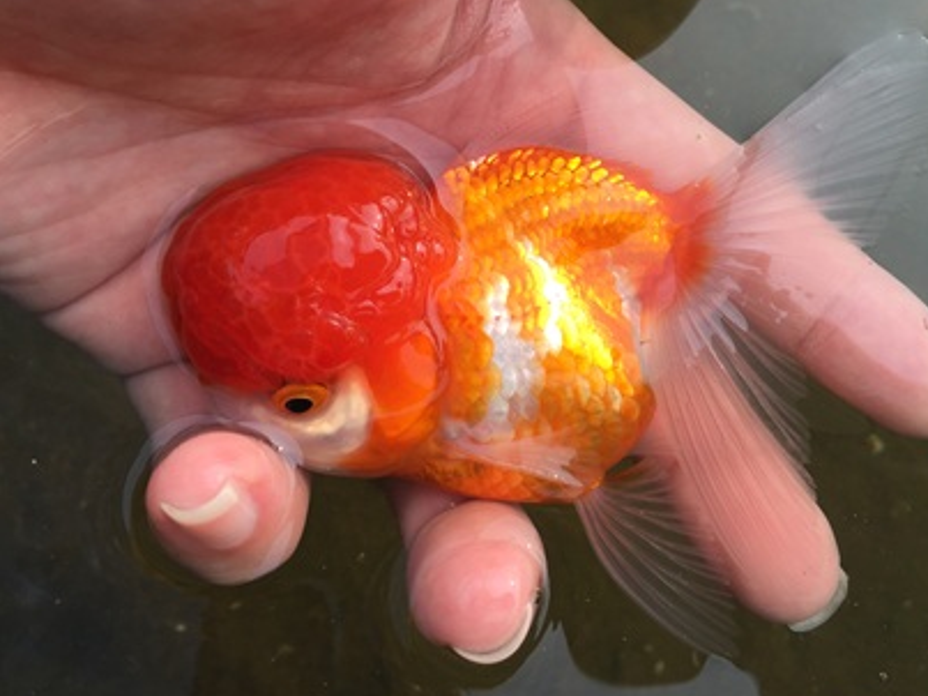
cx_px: 497
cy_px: 301
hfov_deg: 51.3
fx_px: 965
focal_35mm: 36
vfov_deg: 39.6
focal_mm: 4.15
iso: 32
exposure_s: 1/590
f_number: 2.2
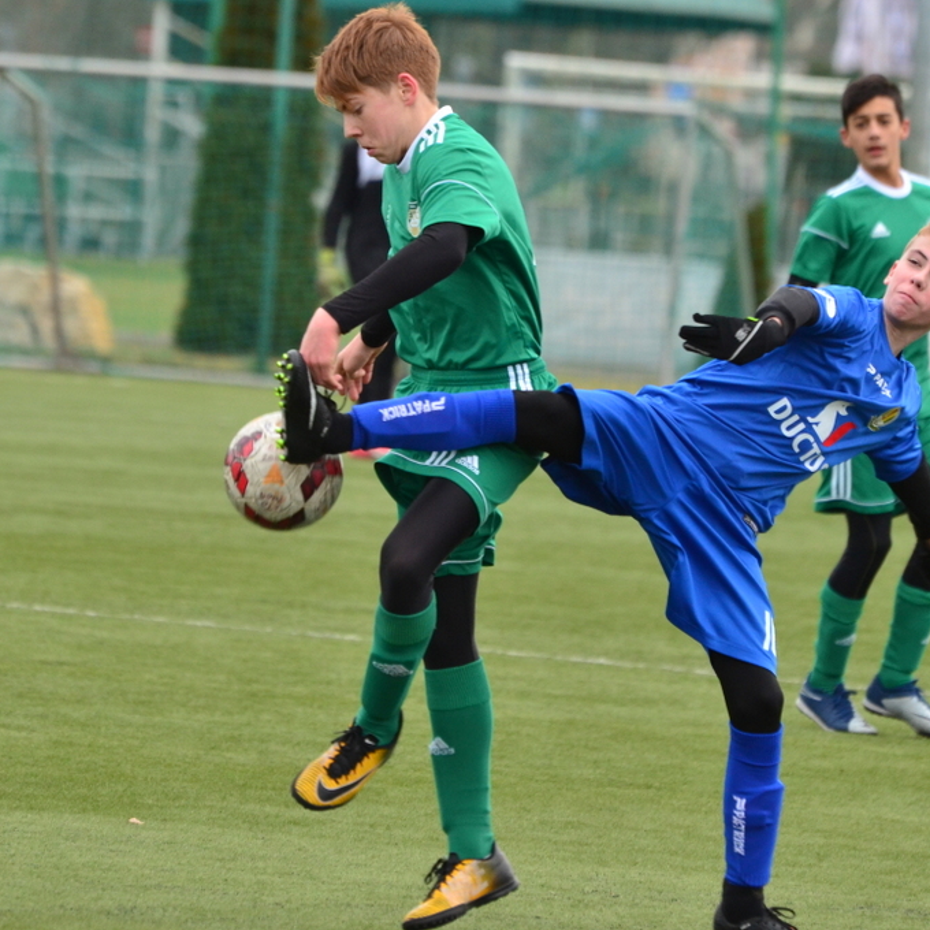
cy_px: 493
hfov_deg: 3.3
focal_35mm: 539
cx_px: 506
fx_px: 16383
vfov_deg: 3.3
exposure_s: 1/640
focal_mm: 240
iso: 800
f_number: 5.6
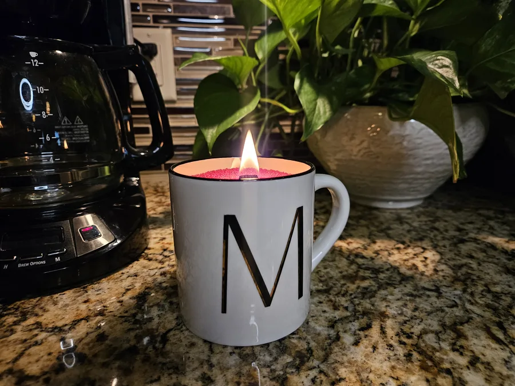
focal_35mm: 23
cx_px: 258
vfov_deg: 58.9
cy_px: 193
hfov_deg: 73.9
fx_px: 342
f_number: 1.8
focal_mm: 5.4
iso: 200
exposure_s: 1/120
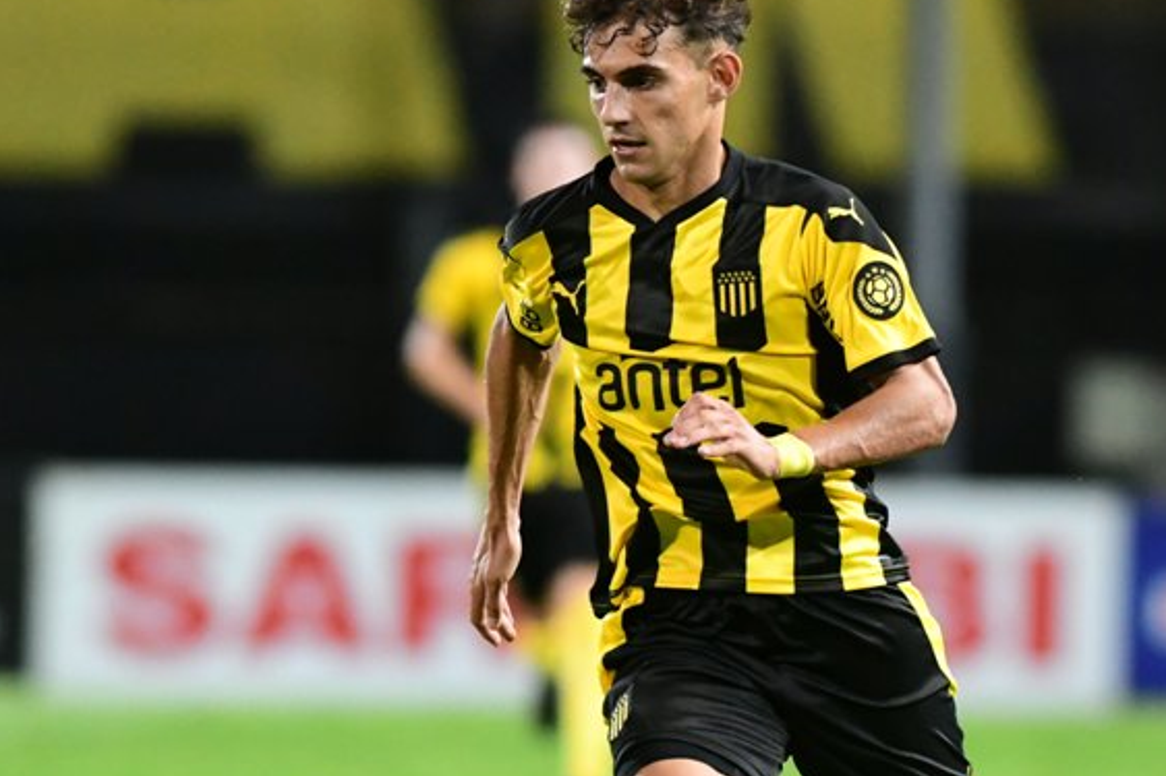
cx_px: 621
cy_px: 576
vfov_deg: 1.7
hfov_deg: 2.5
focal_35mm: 819
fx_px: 26517
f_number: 4
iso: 6400
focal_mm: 300
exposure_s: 1/1000
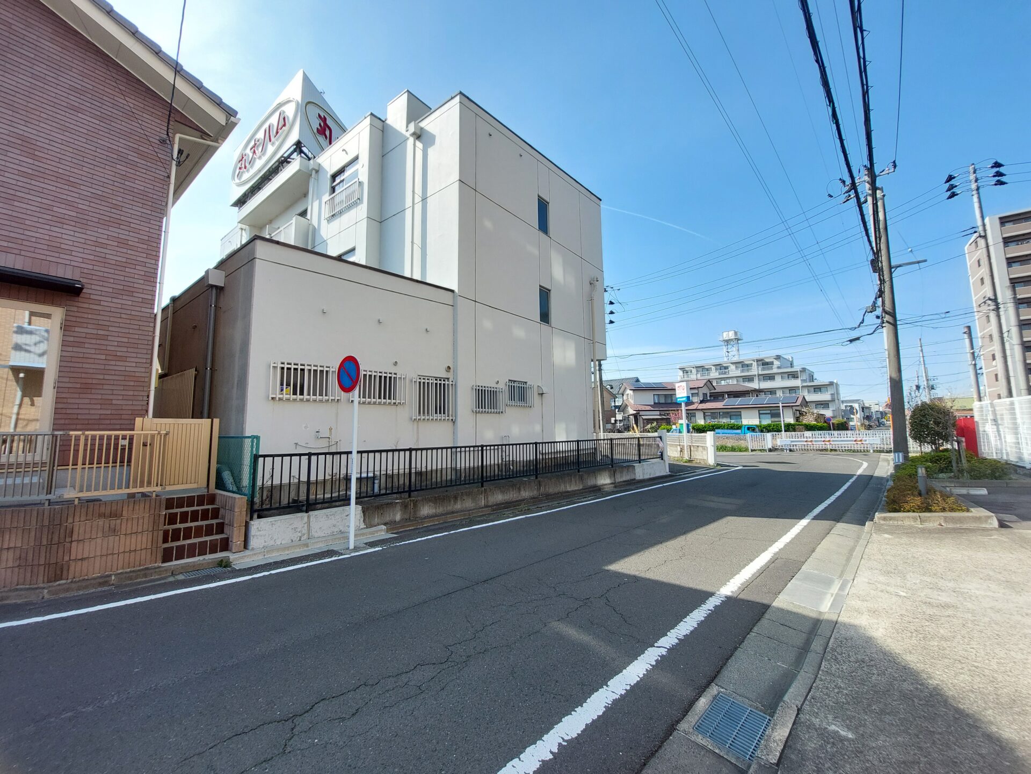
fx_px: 387
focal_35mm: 13
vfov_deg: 89.9
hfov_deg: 106.2
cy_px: 387
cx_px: 516
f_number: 2.2
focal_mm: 1.74
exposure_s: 1/582
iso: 50
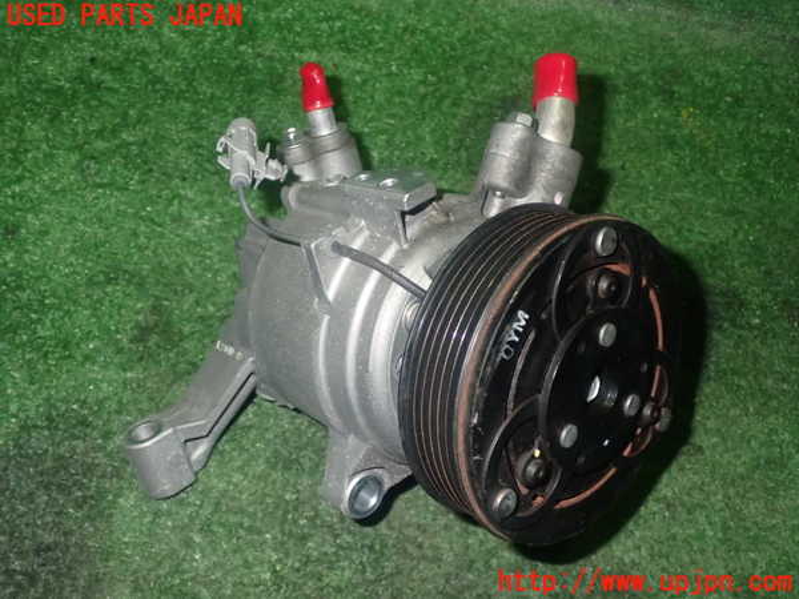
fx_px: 831
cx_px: 400
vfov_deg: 39.7
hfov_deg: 51.4
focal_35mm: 36
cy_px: 300
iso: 800
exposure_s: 1/40
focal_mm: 6.37
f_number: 7.1
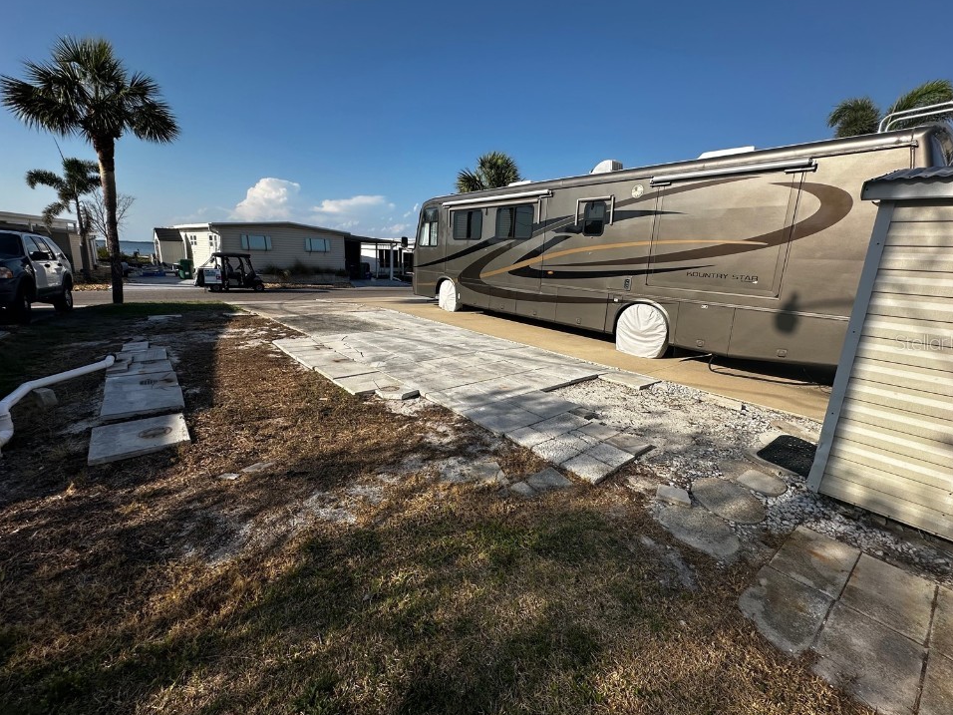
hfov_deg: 98.2
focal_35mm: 15
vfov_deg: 81.7
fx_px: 413
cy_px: 342
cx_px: 478
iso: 50
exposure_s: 1/2304
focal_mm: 2.22
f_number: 2.2
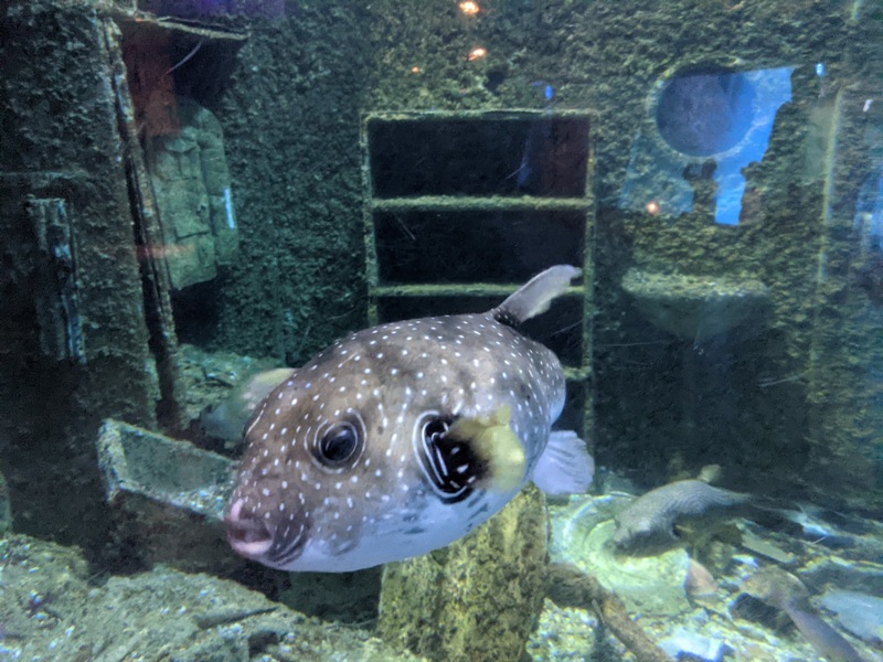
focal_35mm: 27
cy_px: 331
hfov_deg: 65.3
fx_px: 689
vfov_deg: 51.4
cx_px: 442
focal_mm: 4.38
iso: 2220
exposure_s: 1/40.1
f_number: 1.73
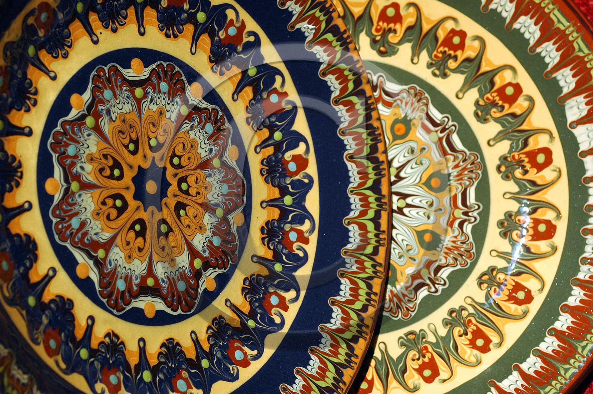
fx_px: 1357
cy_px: 197
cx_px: 296
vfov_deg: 16.5
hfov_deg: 24.6
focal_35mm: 82
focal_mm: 55
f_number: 8
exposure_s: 1/250
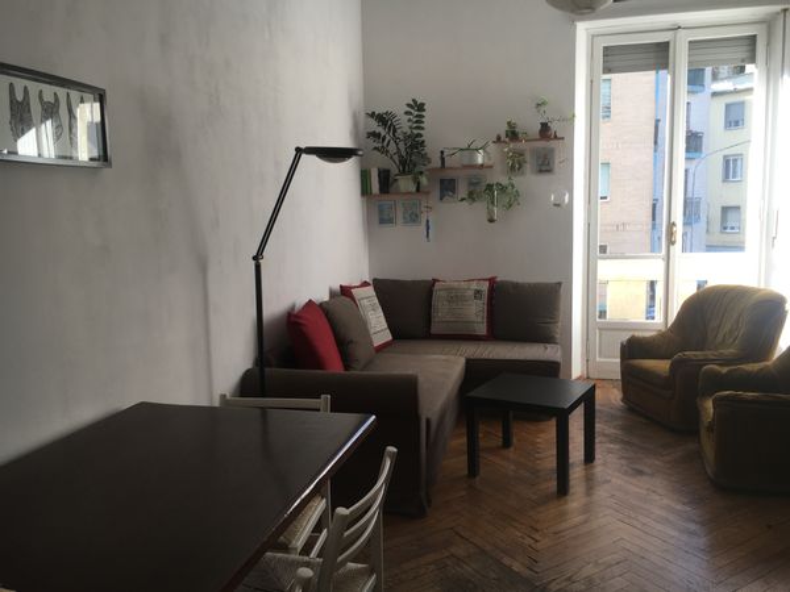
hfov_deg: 61.7
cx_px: 395
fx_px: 662
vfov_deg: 48.2
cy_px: 296
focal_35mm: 29
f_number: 2.2
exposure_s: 1/100
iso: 25
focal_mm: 4.15
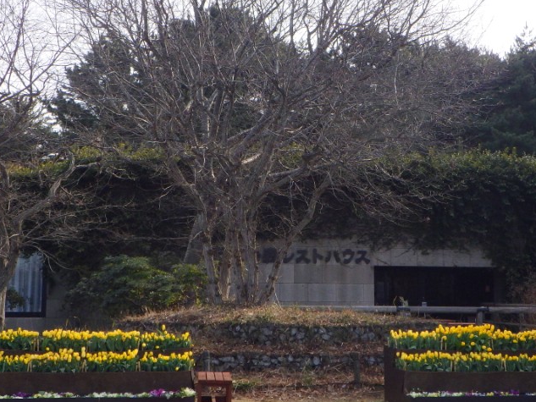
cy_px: 182
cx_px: 262
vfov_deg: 26.6
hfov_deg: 34.9
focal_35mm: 55
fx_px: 852
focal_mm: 6.1
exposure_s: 1/500
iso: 250
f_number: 4.6
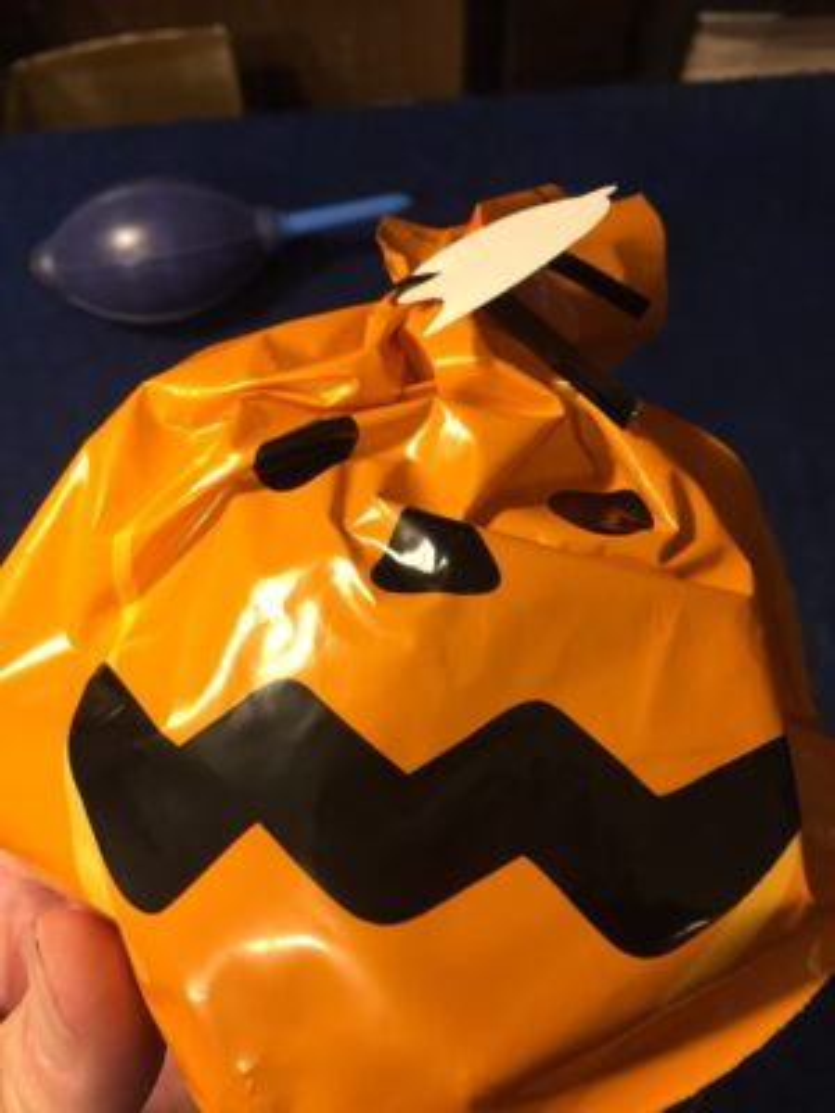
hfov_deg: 48.2
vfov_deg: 61.7
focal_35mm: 29
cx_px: 418
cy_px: 556
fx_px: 933
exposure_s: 1/30
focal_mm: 4.15
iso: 80
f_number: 2.2
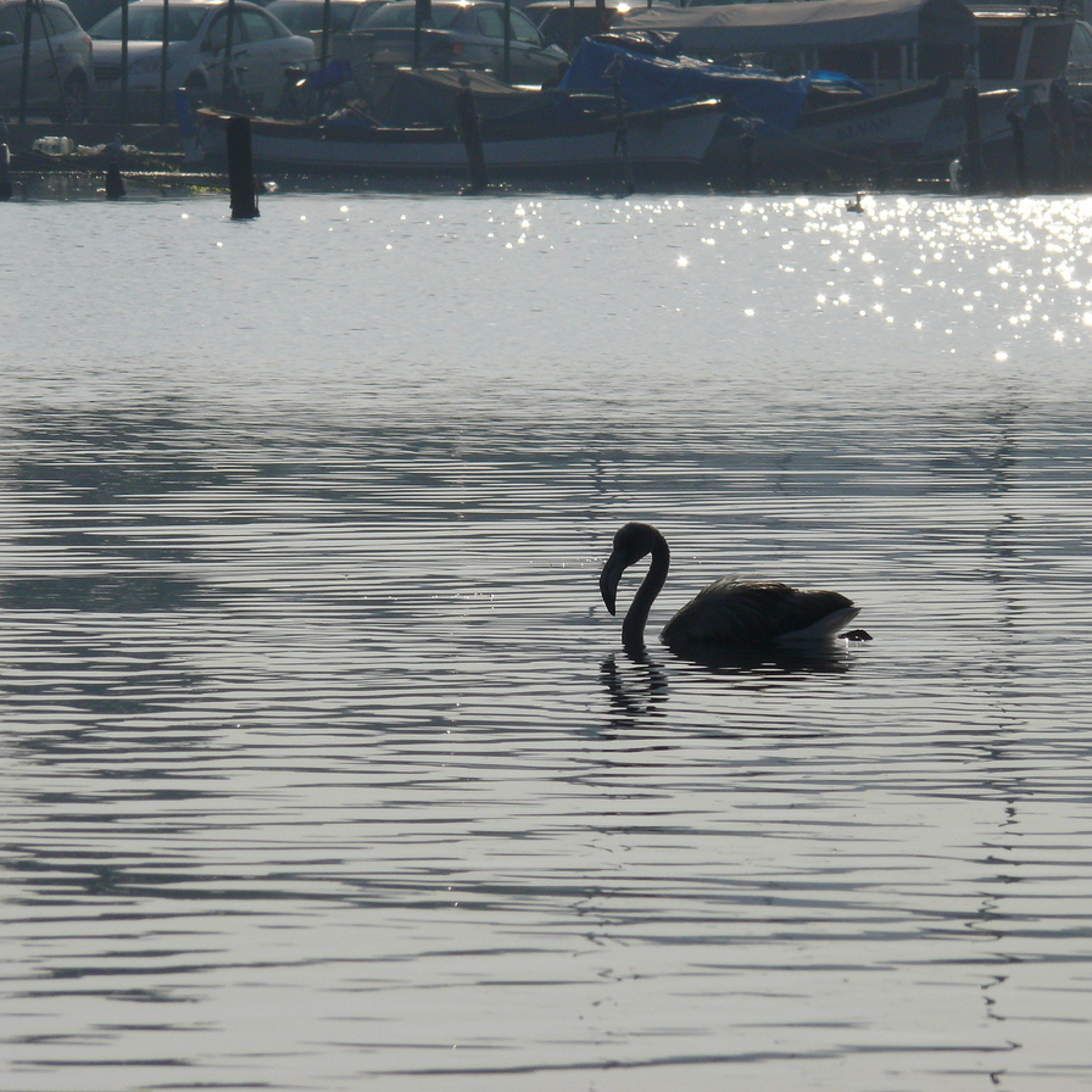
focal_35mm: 497
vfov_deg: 3.5
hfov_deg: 3.5
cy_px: 547
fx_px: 17738
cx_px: 607
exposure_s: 1/1600
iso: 100
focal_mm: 88.8
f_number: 9
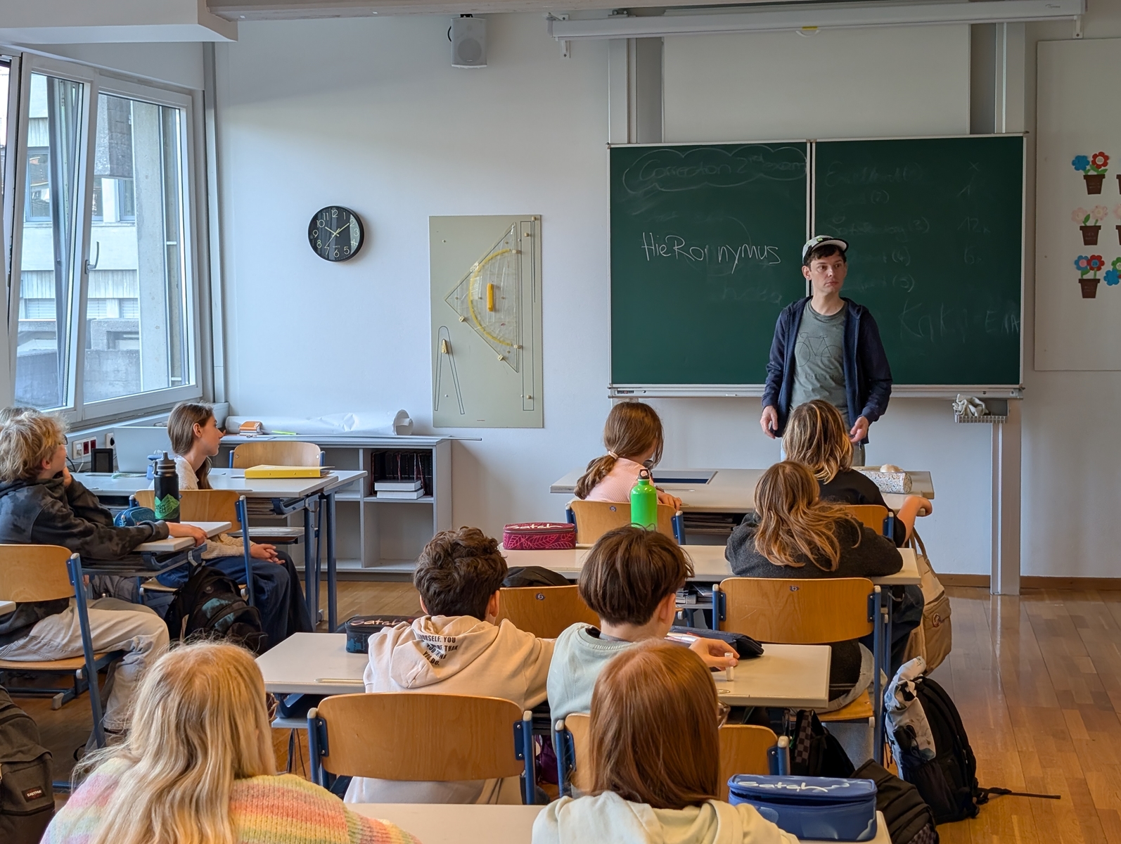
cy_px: 422
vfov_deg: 29.7
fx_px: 1589
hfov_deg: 38.9
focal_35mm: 49
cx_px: 560
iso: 56
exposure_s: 1/100
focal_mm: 6.9
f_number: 1.68
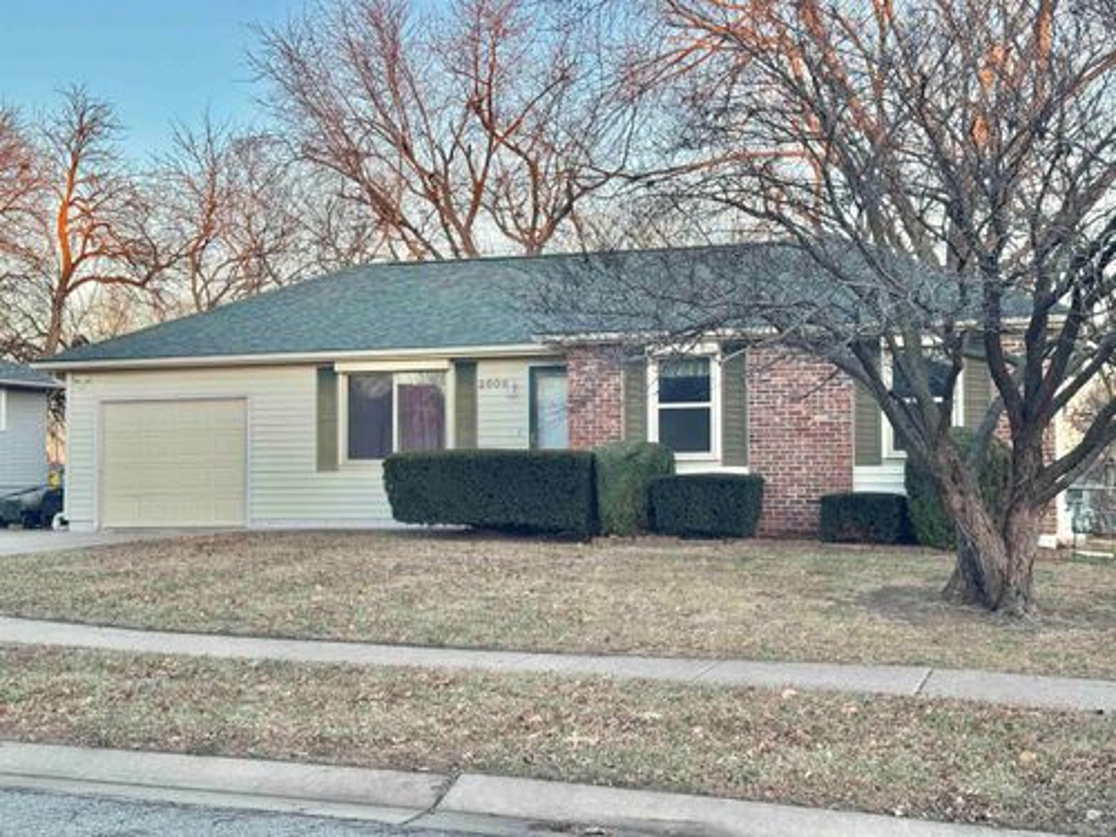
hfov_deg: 39.7
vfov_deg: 30.3
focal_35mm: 48
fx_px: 1547
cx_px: 558
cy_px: 418
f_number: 1.78
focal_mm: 6.76
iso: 50
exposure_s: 1/154
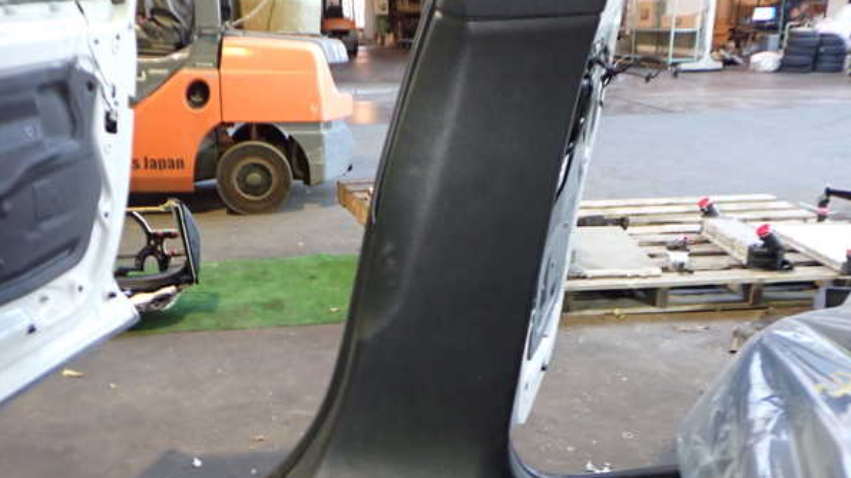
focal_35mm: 33
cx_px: 427
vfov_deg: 35.6
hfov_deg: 59.5
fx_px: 745
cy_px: 270
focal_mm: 5.4
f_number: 2.3
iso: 640
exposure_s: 1/30
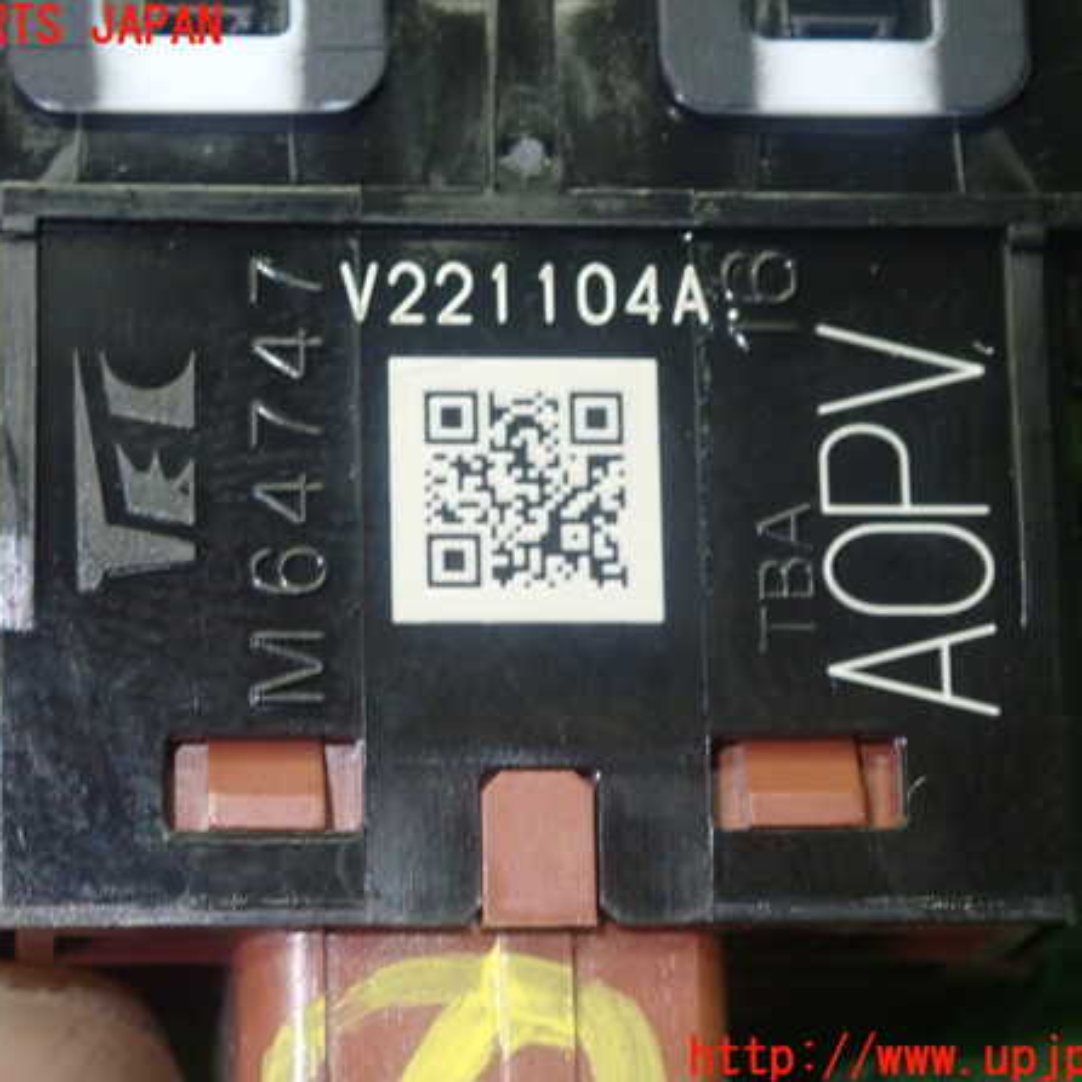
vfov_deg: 14.7
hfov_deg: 14.7
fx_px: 4208
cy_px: 543
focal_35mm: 119
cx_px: 509
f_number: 4.9
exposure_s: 1/50
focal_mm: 18
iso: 800
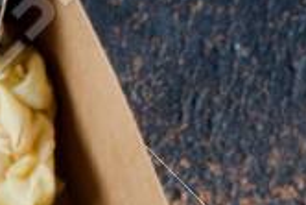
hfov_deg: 4.9
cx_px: -332
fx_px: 3496
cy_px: 623
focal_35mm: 411
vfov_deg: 3.3
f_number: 8
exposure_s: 1/125
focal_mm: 35
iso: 160
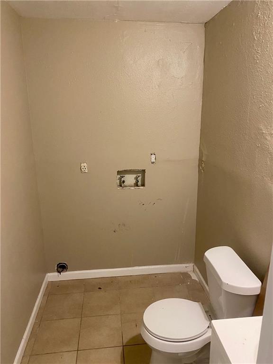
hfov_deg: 53.1
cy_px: 182
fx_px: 273
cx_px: 136
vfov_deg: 67.3
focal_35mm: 26
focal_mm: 4.25
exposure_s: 1/60
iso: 320
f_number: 1.8
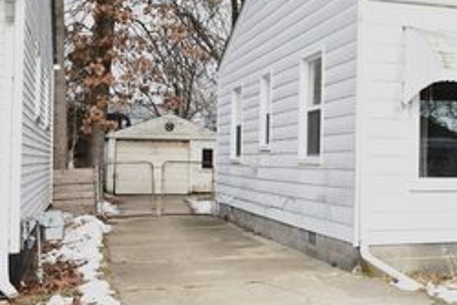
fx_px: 762
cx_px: 433
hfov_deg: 31.4
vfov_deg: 22.6
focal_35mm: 60
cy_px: 162
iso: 100
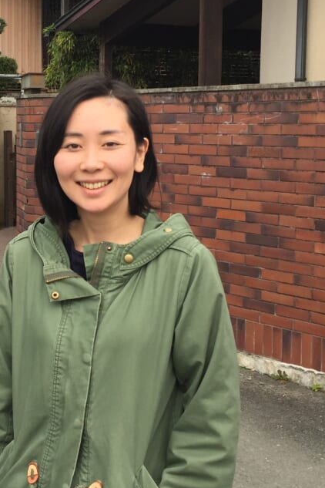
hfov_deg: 21.6
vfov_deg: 32.8
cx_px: 12
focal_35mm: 61
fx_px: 826
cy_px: 207
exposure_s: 1/670
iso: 32
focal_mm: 4.15
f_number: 2.2
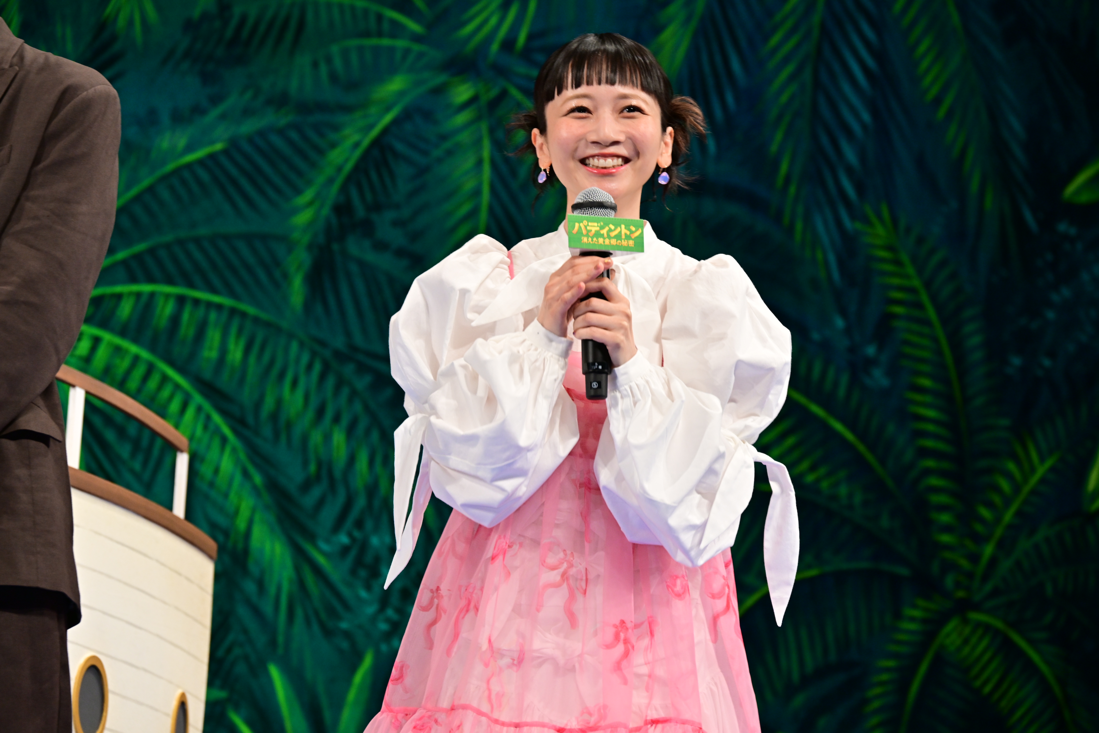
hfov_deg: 18.6
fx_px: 3358
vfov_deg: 12.5
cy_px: 366
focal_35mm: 110
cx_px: 550
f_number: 6.3
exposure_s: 1/200
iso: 1250
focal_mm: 110
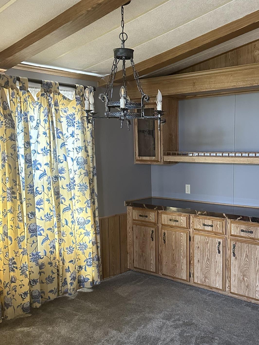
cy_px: 206
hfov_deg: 36.3
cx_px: 179
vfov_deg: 47.6
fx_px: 389
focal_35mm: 39
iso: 640
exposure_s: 1/60
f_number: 1.78
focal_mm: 6.86
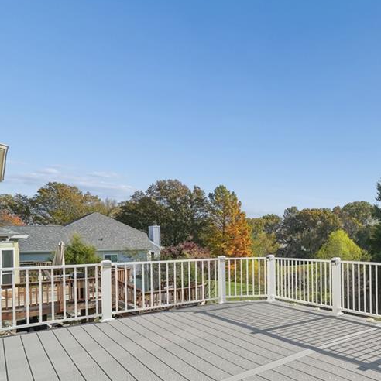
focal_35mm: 23
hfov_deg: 52.8
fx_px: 286
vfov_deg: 66.1
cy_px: 242
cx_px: 383
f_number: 8
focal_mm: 13
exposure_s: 1/1600
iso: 400
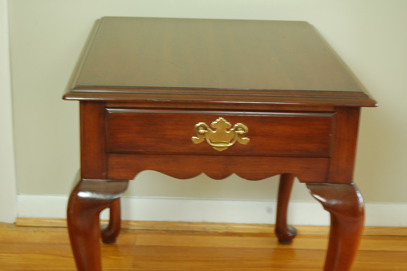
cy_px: 136
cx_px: 204
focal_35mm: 69
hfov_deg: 29.3
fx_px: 779
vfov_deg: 19.7
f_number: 5.3
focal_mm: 46
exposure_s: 1/10
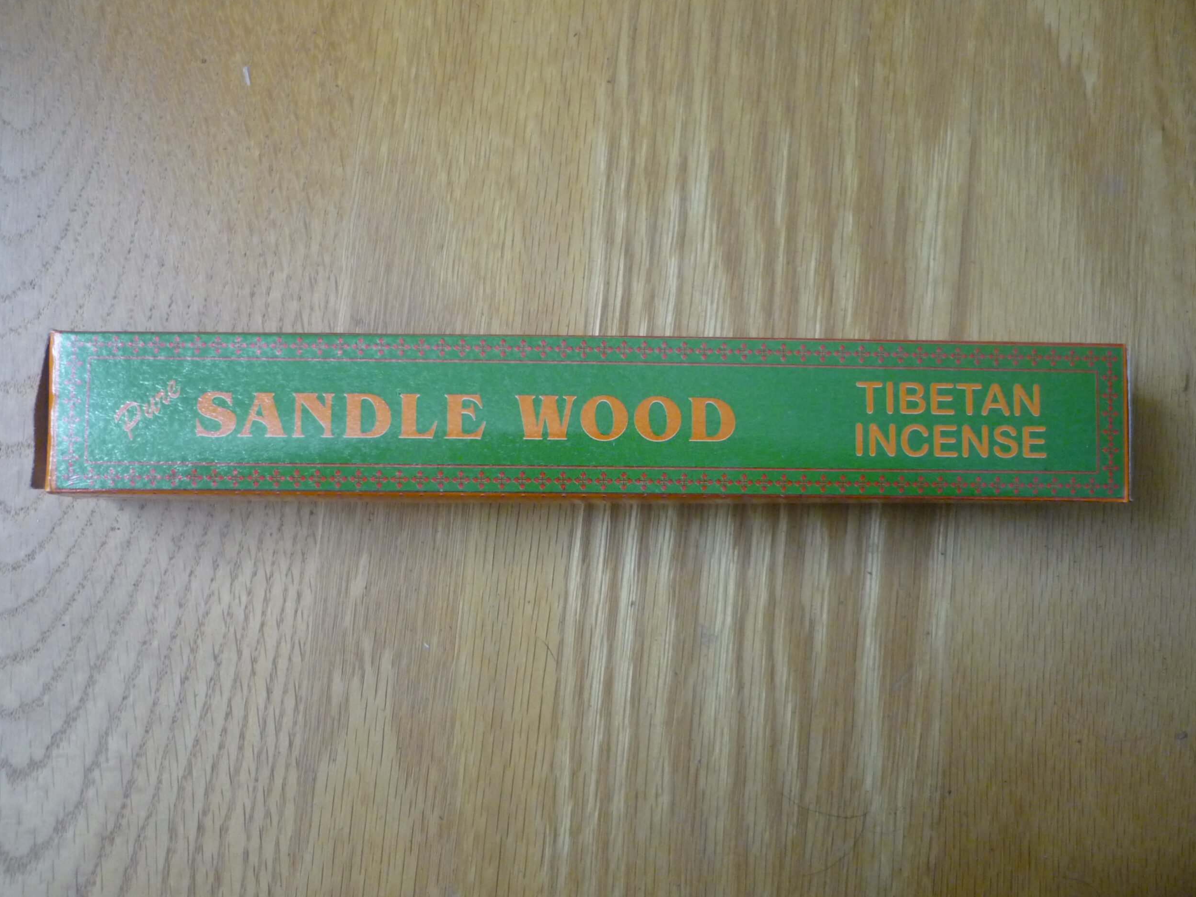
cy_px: 452
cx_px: 592
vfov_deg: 41.8
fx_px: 1175
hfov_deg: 54.0
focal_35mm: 34
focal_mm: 5.5
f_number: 2.8
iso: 400
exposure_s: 1/20
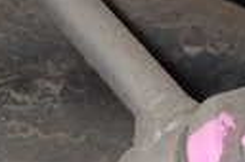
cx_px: 92
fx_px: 992
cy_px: 107
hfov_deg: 14.1
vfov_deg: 9.4
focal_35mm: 146
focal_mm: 5.4
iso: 200
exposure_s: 1/30
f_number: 6.3
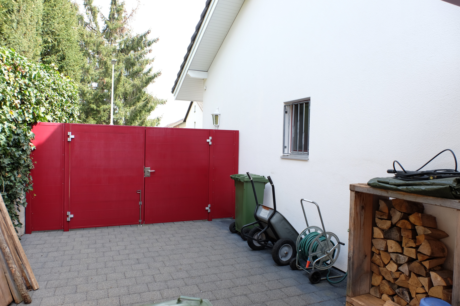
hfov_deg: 73.7
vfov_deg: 53.1
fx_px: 307
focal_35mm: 24
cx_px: 230
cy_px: 153
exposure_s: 1/140
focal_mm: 16
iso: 200
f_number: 4
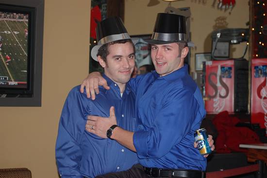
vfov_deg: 16.5
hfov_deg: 24.6
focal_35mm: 82
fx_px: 611
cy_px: 89
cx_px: 134
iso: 400
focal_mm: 55
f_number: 4
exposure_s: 1/60
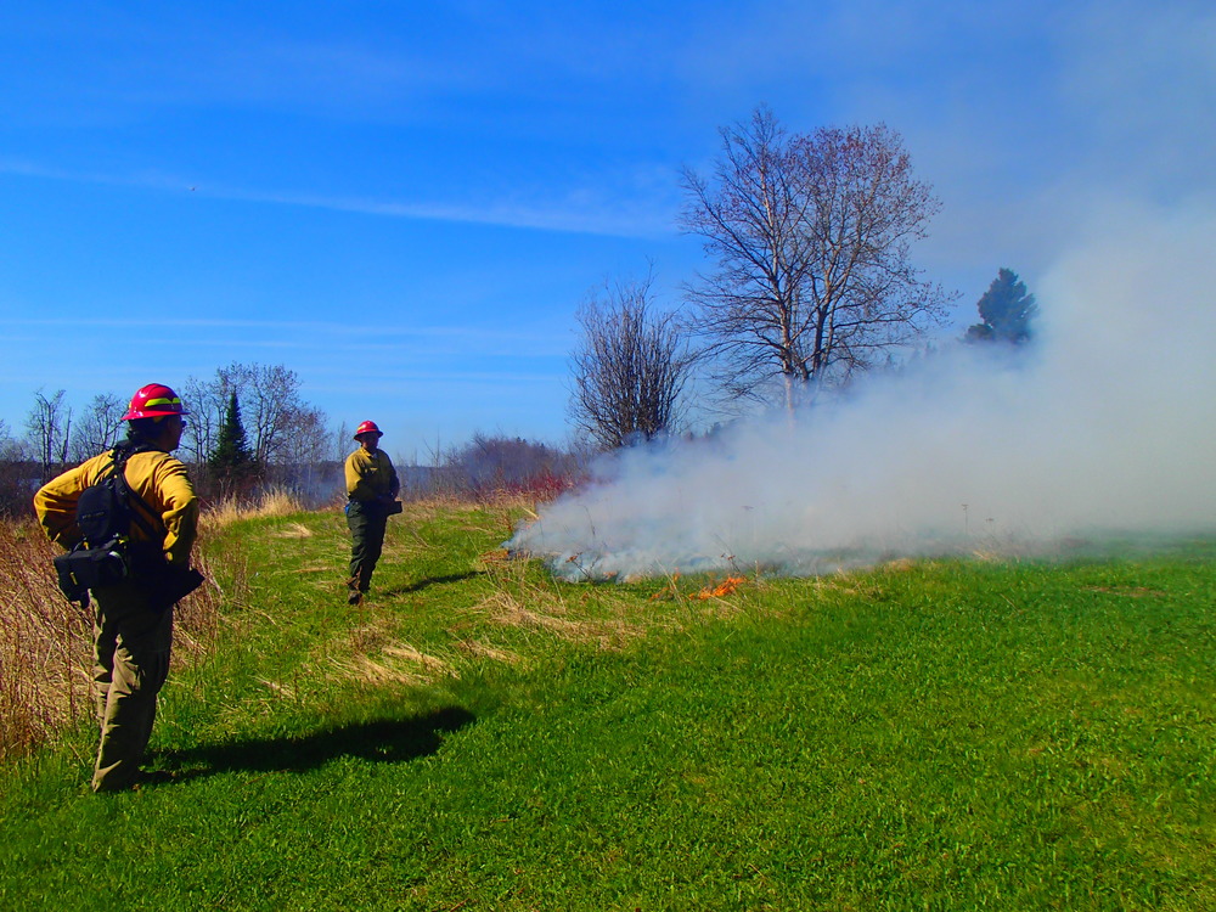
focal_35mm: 28
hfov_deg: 63.4
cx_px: 608
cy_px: 456
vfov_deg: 49.7
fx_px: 984
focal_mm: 5
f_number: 11
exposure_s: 1/125
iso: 100
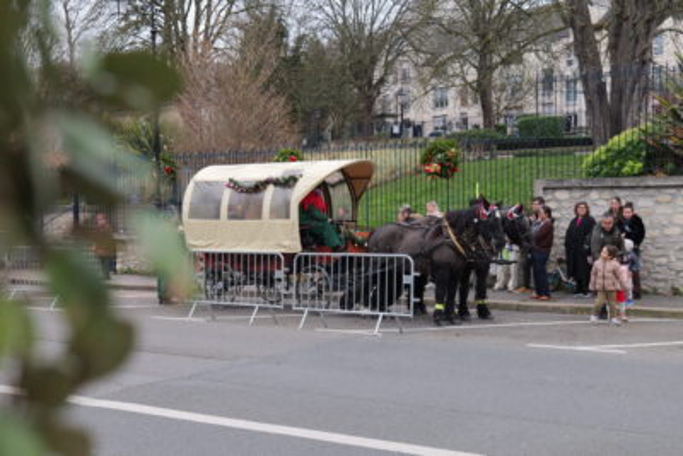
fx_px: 930
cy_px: 228
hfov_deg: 40.3
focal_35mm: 49
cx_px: 342
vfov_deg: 27.5
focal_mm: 49
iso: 100
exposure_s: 1/60
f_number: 5.2
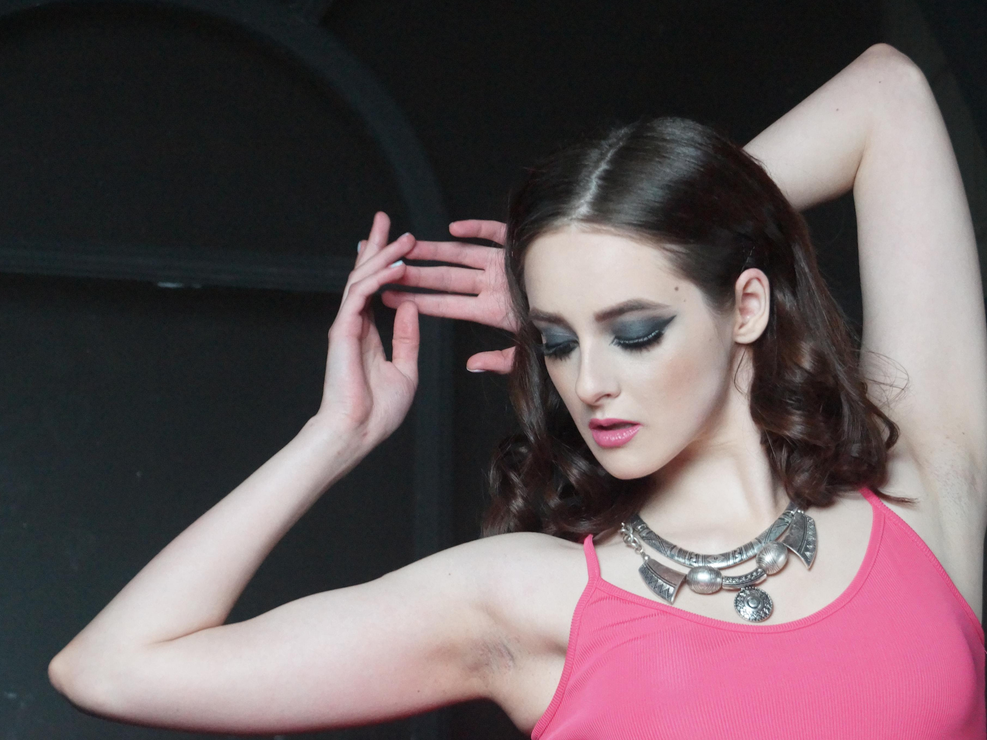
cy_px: 371
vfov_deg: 12.1
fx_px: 3494
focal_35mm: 123
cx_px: 506
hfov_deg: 16.1
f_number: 5.6
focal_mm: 75
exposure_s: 1/125
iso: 3200
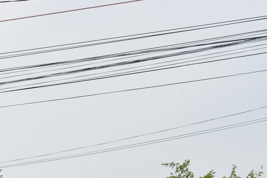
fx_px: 972
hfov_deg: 14.4
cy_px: 234
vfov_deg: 10.2
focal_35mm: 131
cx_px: -156
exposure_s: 1/400
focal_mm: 35
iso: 200
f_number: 10
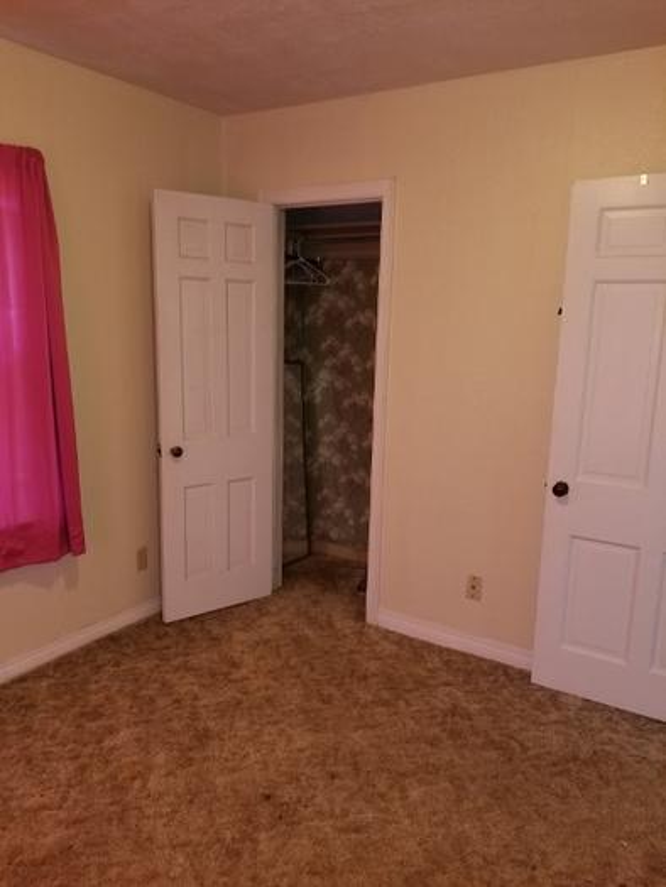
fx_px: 667
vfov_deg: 67.3
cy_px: 444
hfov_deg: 53.1
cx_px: 333
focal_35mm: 26
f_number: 1.7
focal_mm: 4.25
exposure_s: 1/24
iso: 100
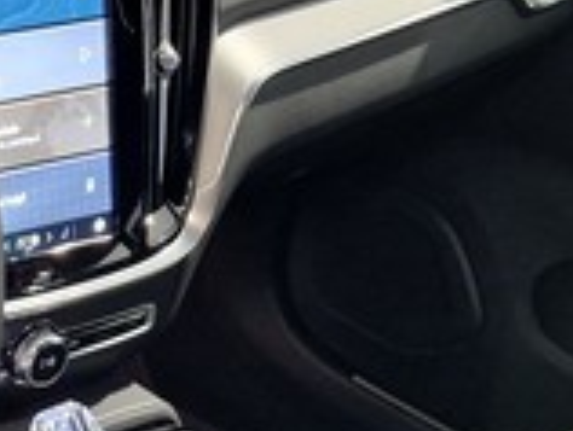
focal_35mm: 93
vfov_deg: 15.0
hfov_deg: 19.4
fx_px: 1542
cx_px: -181
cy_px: 598
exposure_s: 1/50
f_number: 1.8
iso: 500
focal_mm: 5.4
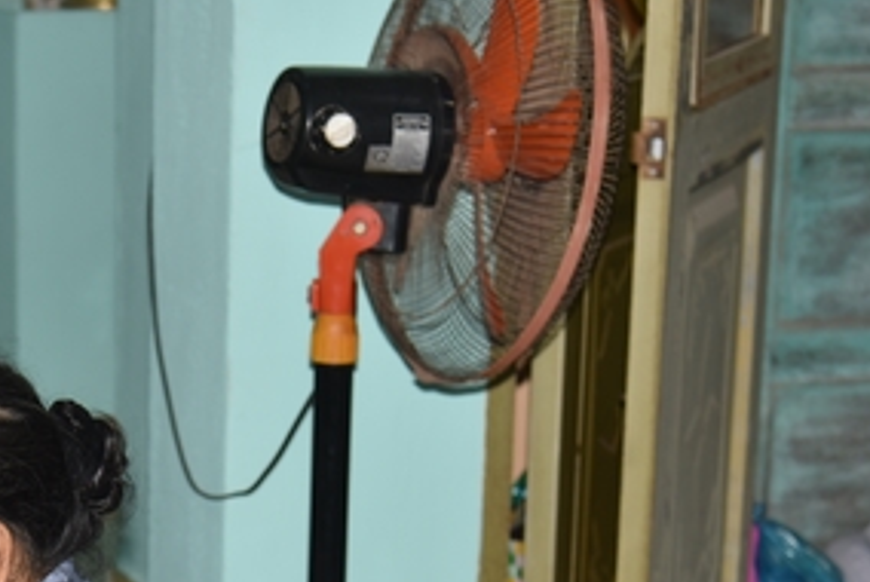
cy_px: 625
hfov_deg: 16.8
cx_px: 9
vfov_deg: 11.4
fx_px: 2879
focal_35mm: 119
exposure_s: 1/60
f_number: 4
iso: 320
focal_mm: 52
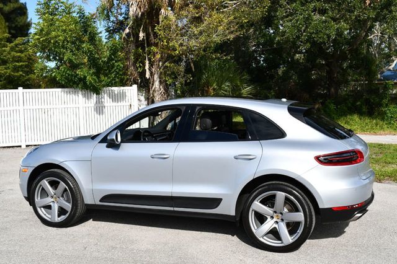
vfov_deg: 33.4
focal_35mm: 40
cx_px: 198
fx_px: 441
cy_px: 132
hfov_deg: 48.5
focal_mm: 27
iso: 100
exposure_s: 1/320
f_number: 8
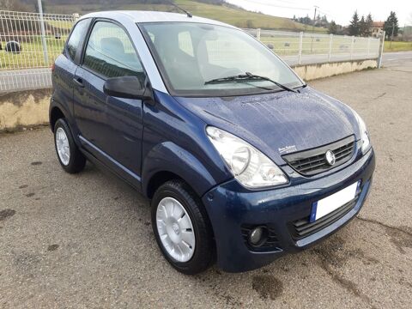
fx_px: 321
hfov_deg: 65.3
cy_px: 154
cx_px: 206
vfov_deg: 51.4
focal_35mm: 27
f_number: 1.7
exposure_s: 1/177
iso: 40
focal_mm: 3.93
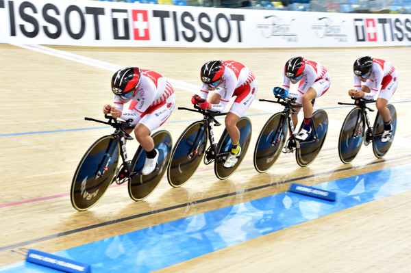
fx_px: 1198
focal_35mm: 105
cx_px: 206
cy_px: 136
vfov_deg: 13.0
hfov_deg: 19.5
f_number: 6.3
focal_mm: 70
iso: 3200
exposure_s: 1/200
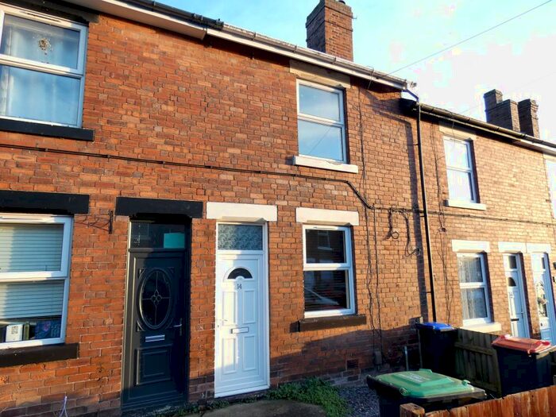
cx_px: 278
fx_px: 321
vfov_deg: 66.0
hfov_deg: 81.7
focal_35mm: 20
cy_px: 208
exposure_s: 1/100
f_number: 2.8
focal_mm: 3.6
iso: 80
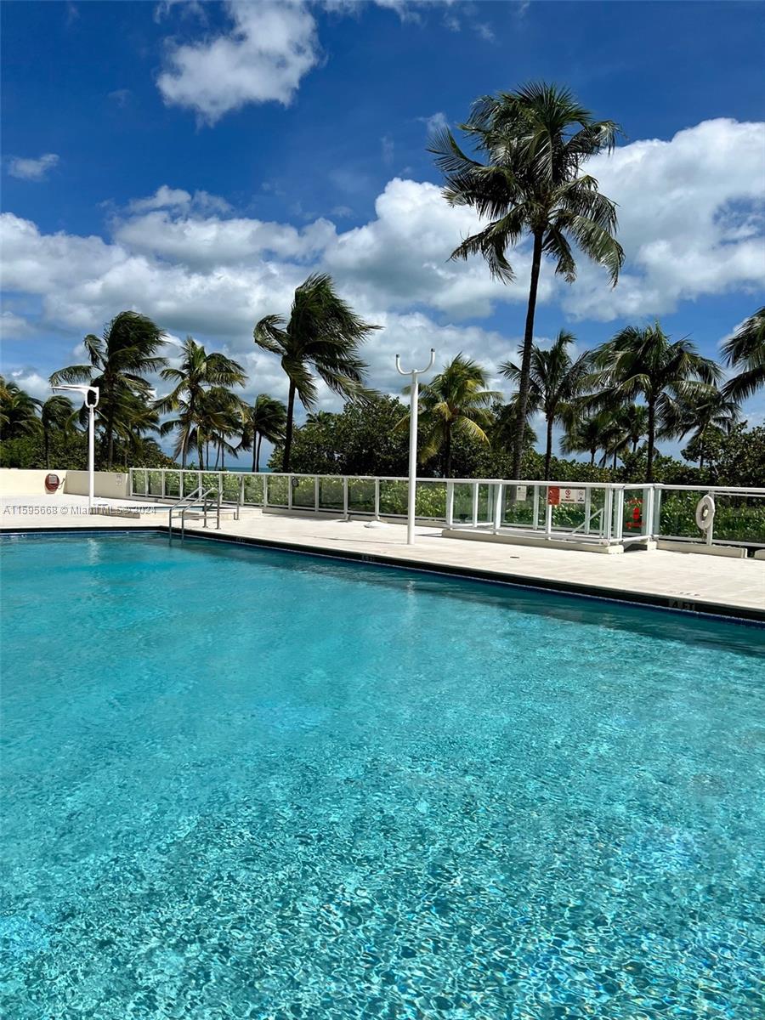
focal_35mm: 26
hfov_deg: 53.1
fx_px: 766
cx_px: 382
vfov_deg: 67.3
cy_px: 510
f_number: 1.5
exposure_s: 1/10309
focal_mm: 5.7
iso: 50
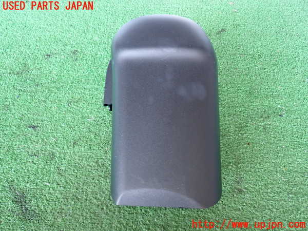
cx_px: 154
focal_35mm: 36
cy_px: 116
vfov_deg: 39.7
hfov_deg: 51.4
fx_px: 320
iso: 500
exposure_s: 1/40
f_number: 2.5
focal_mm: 6.37
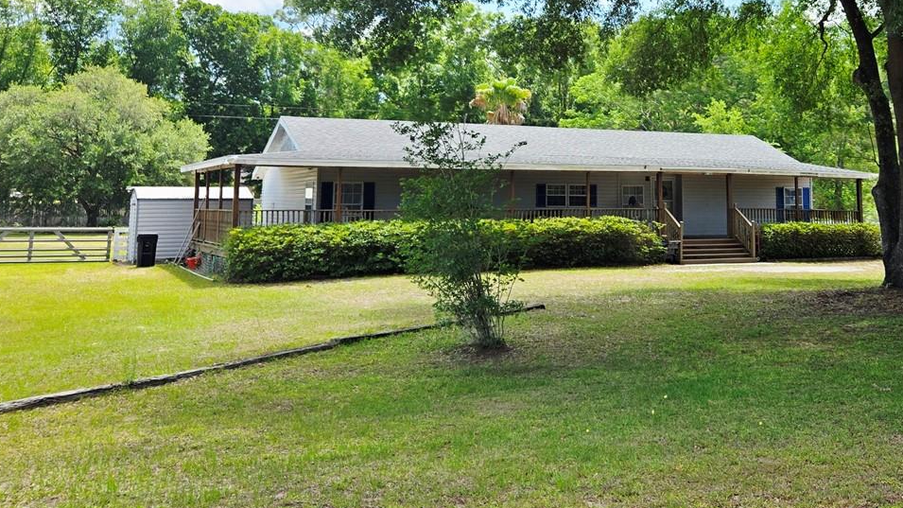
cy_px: 75
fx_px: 1006
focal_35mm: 42
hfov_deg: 47.4
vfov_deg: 27.5
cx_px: 621
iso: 25
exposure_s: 1/2000
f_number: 1.8
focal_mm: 5.4
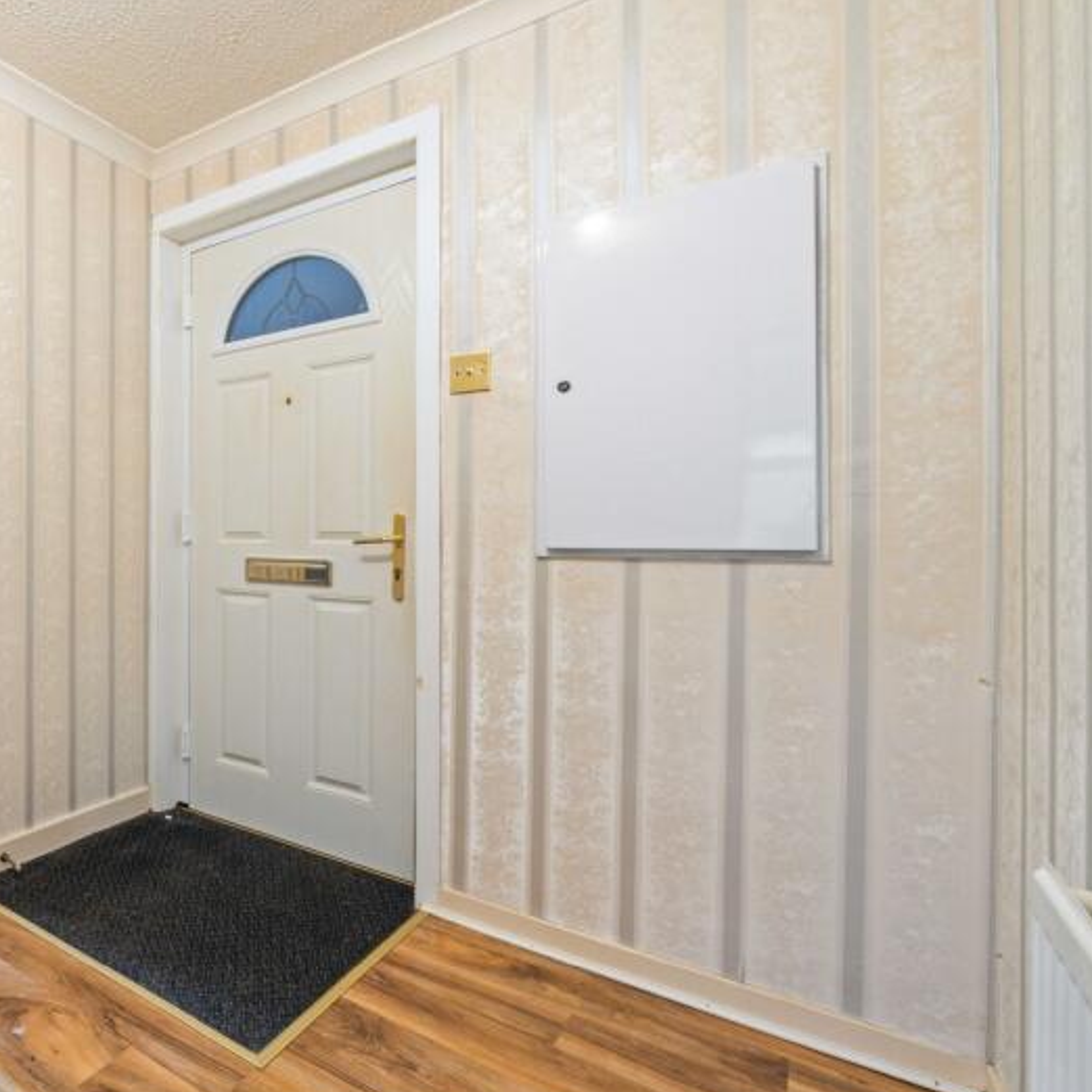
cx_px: 115
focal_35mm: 20
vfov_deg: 74.8
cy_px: 526
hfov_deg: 63.0
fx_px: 714
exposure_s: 6
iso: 800
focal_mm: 12
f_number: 22
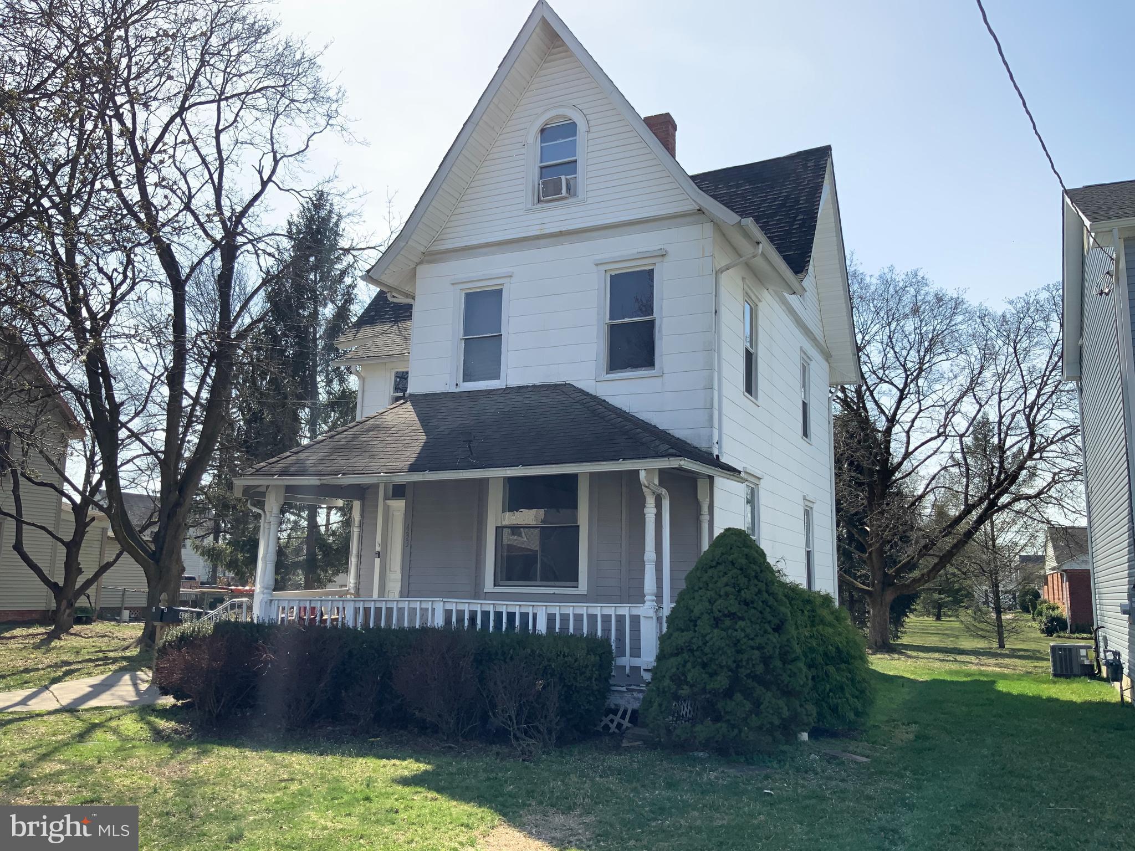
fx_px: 951
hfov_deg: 61.7
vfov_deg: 48.2
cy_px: 426
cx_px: 568
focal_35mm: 29
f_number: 1.8
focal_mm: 3
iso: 16
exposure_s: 1/700
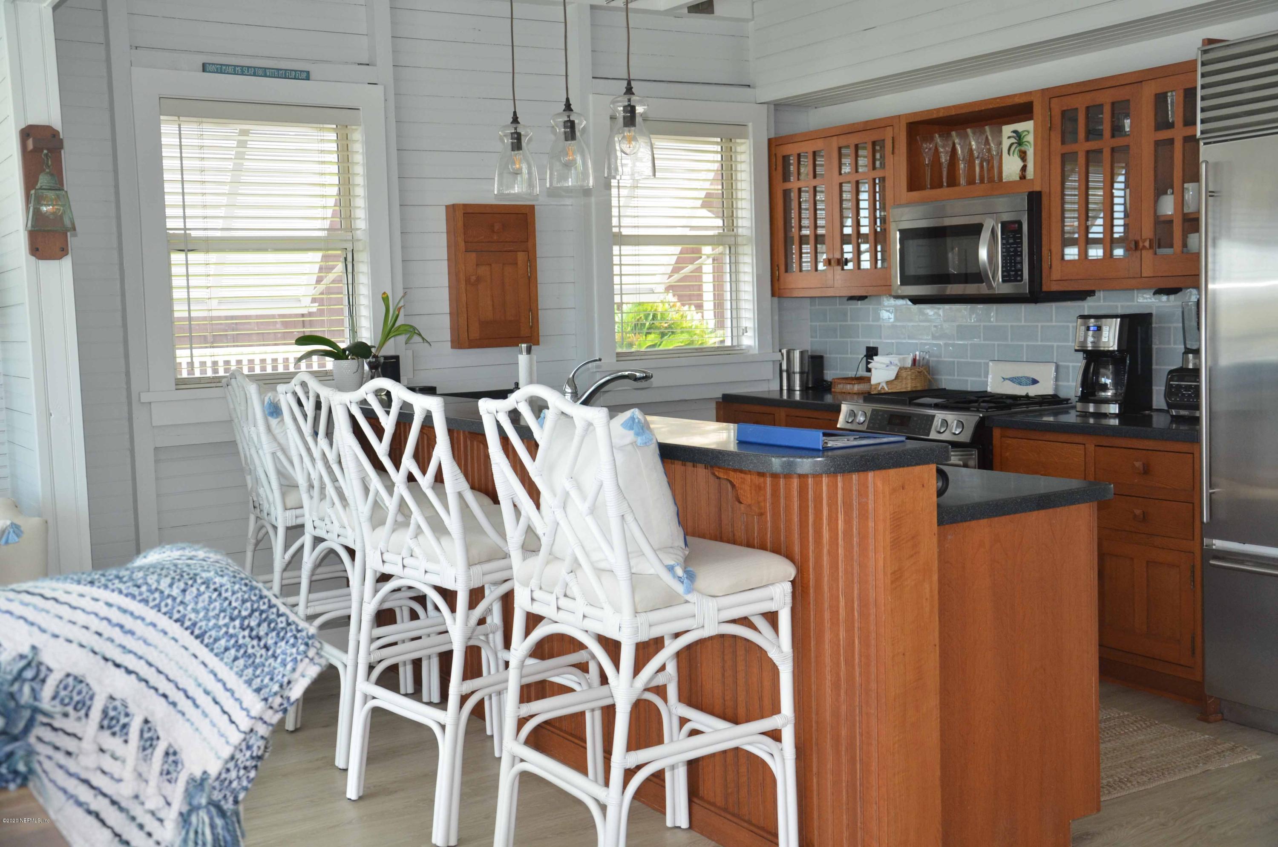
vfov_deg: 35.3
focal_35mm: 38
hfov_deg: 51.4
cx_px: 639
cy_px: 424
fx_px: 1328
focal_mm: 25
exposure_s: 1/160
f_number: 4.5
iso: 640
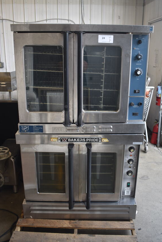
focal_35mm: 34
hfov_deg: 39.4
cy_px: 118
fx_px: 226
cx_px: 84
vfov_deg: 56.4
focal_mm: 21
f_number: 4.5
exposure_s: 1/40
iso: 100
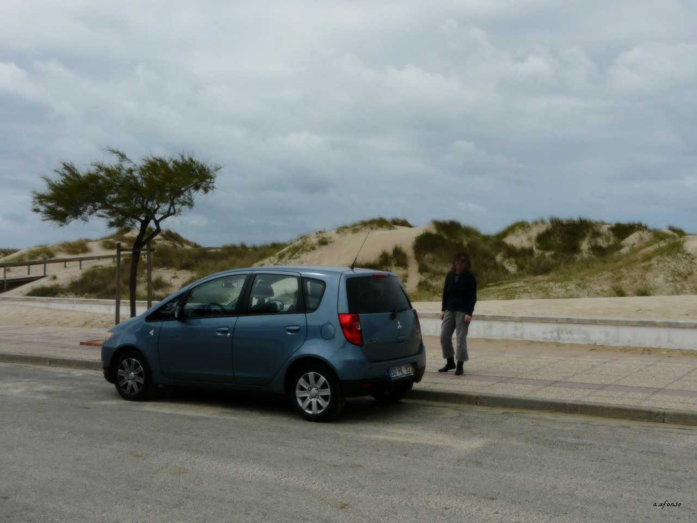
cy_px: 262
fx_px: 785
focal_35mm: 39
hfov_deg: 47.9
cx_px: 348
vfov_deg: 36.8
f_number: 8
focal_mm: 6.4
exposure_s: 1/400
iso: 100
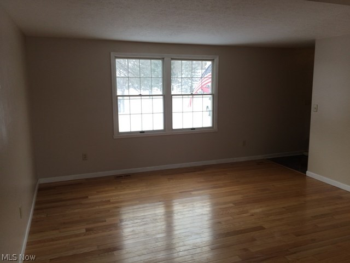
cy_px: 132
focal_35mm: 29
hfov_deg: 61.7
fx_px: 293
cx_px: 175
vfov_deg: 48.2
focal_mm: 4.15
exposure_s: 1/123
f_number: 2.2
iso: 32
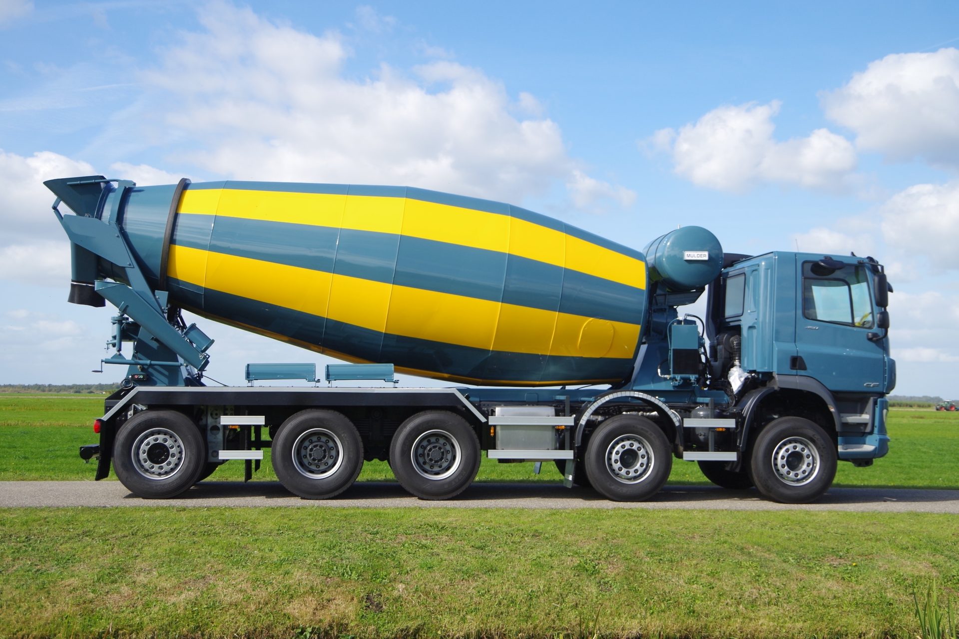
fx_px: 1225
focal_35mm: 46
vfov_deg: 29.2
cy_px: 320
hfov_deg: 42.7
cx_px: 480
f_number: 5
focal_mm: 31
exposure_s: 1/320
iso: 100
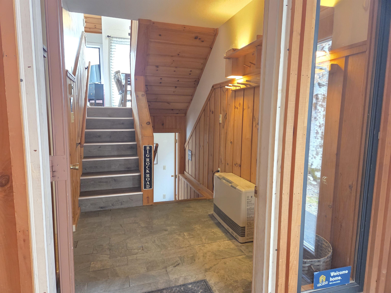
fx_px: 260
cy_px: 146
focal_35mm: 23
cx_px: 196
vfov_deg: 58.9
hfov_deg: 73.9
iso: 1250
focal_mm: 5.4
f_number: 1.8
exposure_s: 1/120
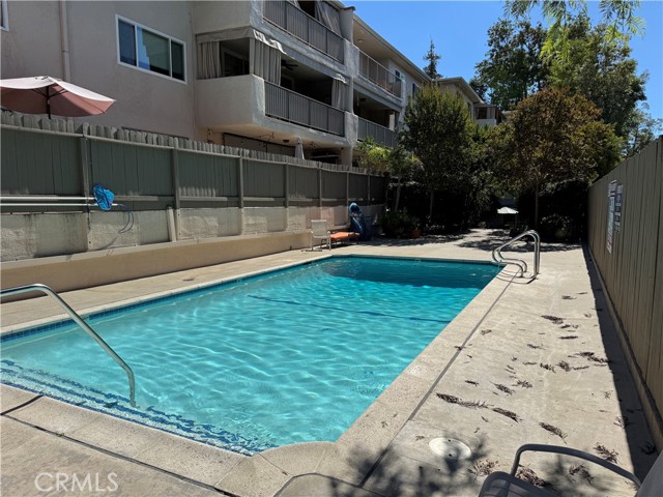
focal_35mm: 24
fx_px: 460
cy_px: 248
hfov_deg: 71.6
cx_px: 332
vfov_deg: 56.8
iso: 80
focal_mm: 6.76
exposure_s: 1/7092
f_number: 1.78
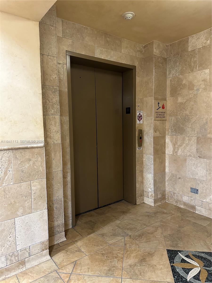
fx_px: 196
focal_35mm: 24
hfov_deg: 56.8
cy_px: 142
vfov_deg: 71.6
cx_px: 106
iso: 800
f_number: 1.78
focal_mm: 6.86
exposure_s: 1/60
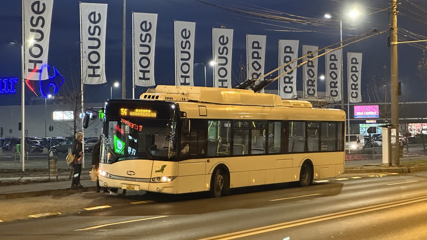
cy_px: 95
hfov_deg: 25.0
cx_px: 212
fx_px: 963
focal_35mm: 85
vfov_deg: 14.2
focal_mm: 9
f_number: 2.8
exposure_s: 1/25
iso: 1250
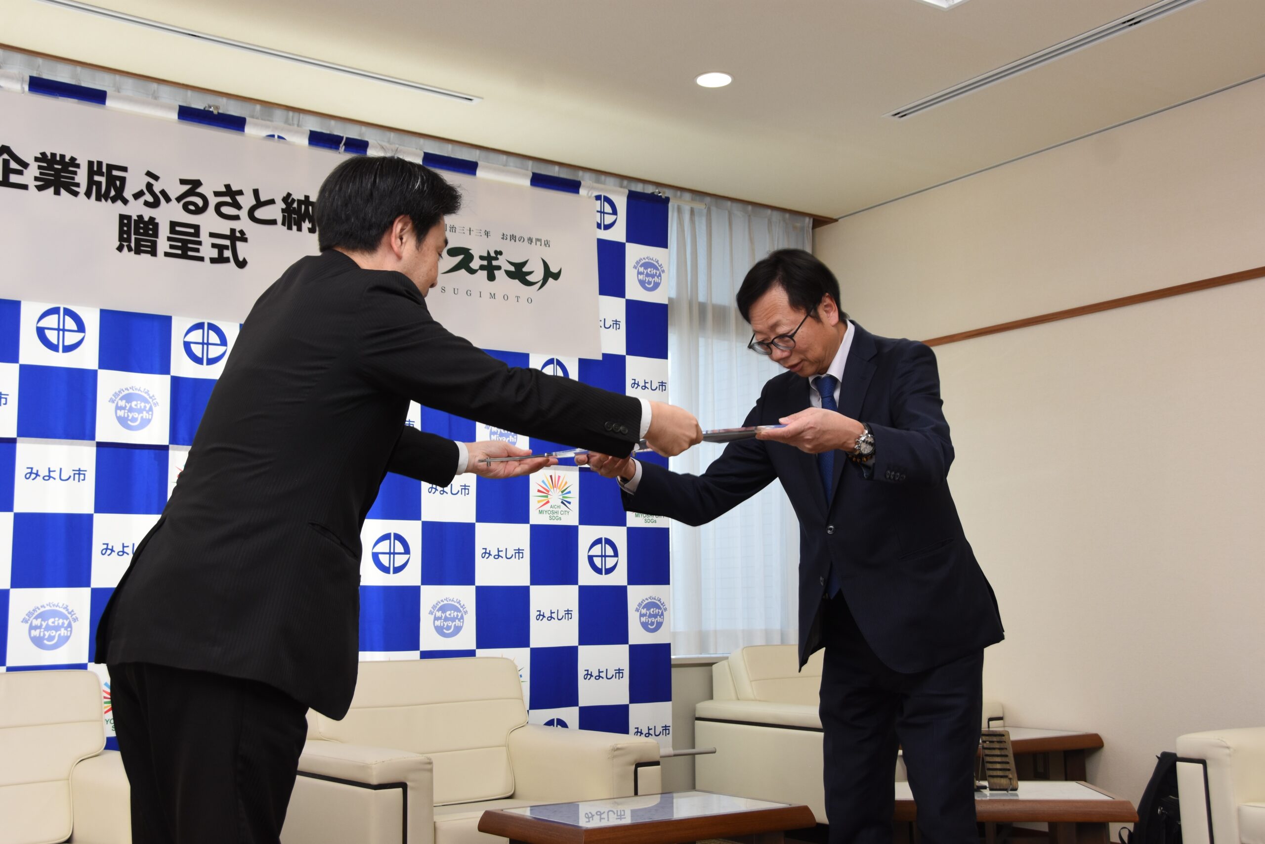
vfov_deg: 33.0
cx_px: 632
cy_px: 422
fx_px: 1423
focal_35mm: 40
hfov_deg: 47.9
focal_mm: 27
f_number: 5.6
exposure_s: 1/125
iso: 400
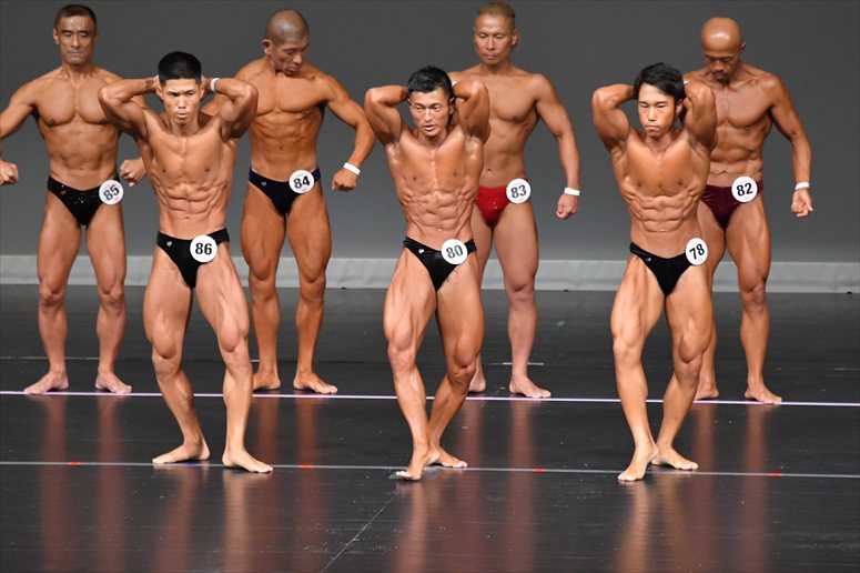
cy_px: 286
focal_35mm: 315
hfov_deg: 6.5
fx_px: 7521
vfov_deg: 4.4
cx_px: 430
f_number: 5.6
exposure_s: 1/400
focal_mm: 210
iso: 5000
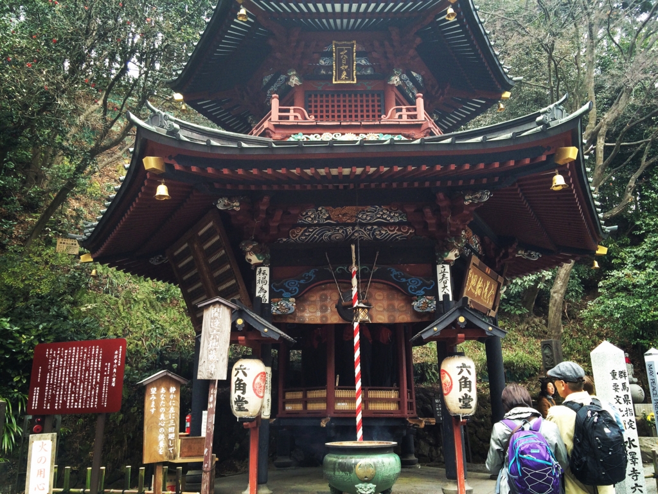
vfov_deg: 48.2
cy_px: 247
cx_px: 329
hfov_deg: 61.7
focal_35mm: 29
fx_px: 551
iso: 64
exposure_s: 1/120
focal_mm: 4.15
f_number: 2.2
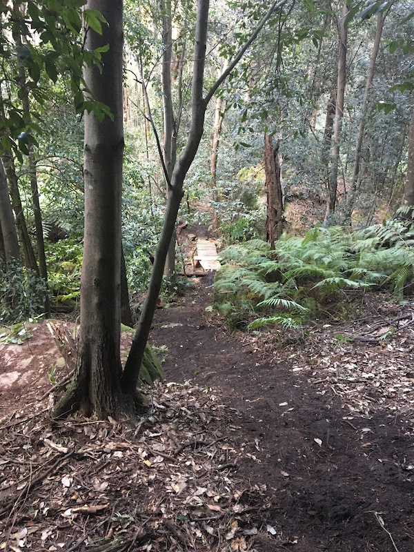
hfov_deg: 48.2
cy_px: 276
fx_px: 462
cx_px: 207
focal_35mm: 29
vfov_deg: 61.7
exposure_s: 1/17
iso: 400
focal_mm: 4.15
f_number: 2.2
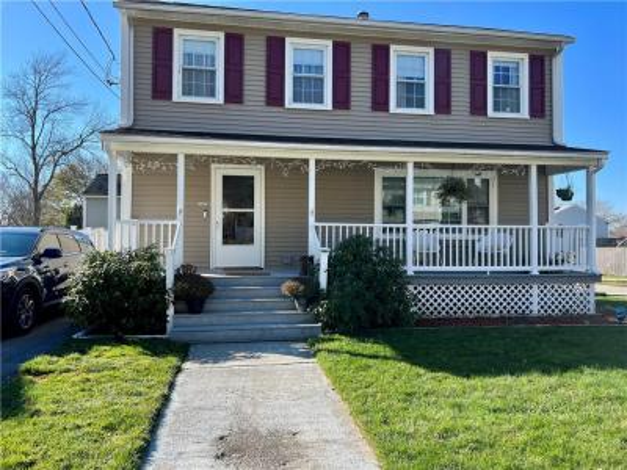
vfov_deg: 53.1
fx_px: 471
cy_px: 235
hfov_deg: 67.3
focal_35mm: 26
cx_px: 314
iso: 50
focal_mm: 5.7
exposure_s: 1/1575
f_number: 1.5
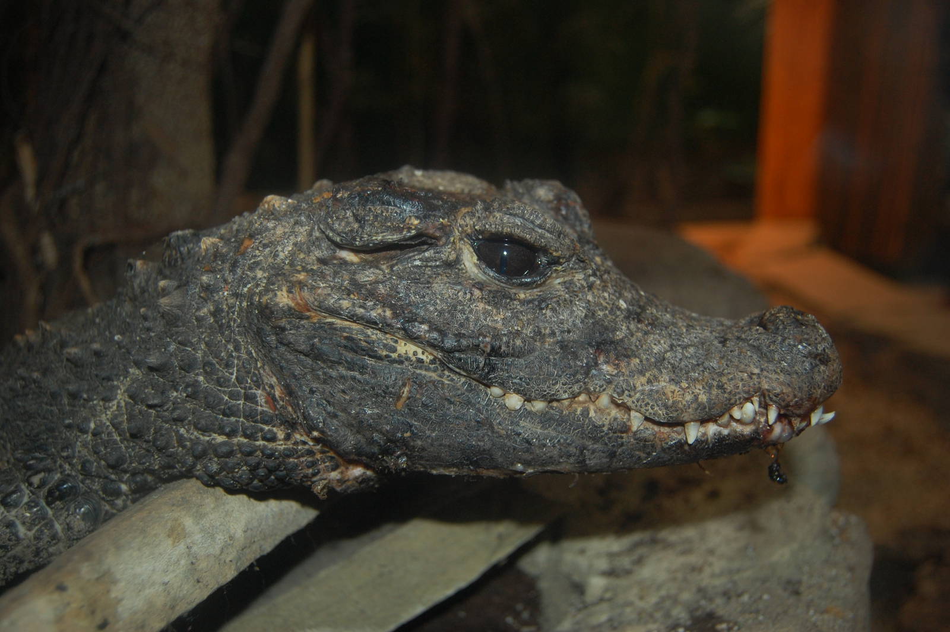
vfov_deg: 43.5
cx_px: 475
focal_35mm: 30
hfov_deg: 62.0
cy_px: 316
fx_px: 791
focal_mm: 20
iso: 400
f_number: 3.8
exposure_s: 1/60
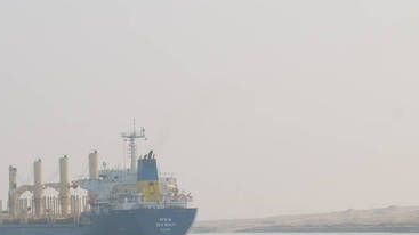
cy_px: 202
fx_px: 1832
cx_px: 42
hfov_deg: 12.9
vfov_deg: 7.3
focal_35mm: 165
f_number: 9
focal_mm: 55
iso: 100
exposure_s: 1/320
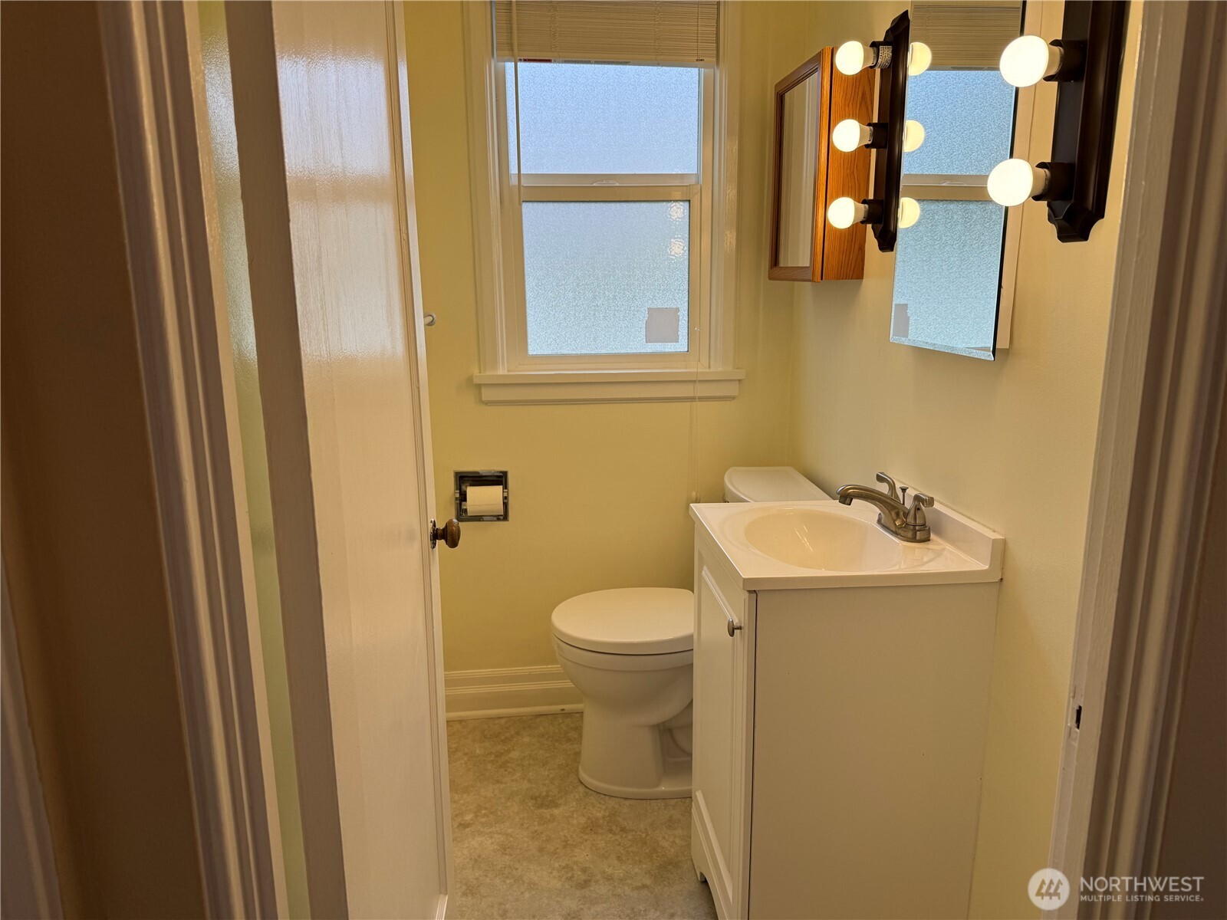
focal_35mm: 24
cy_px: 460
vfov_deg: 56.8
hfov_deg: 71.6
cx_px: 614
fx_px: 851
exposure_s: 1/425
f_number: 1.78
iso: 80
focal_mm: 6.76
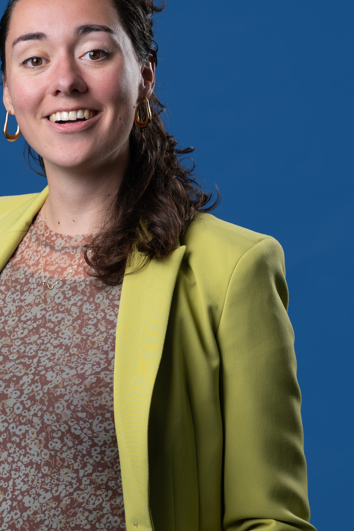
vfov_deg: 9.8
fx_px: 3082
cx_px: 108
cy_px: 347
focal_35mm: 209
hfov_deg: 6.6
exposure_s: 1/200
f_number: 5.6
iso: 100
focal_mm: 123
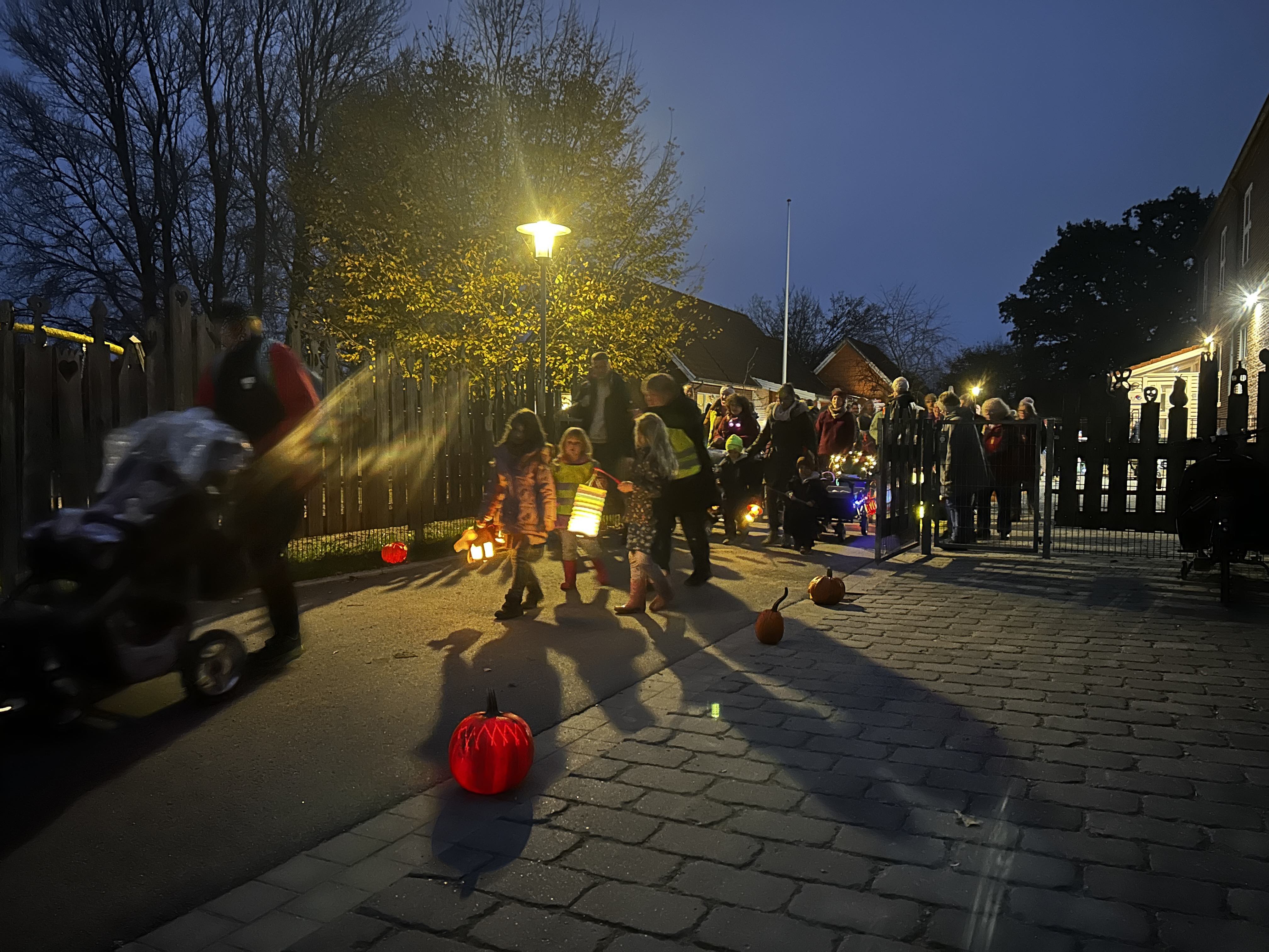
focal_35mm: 26
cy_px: 476
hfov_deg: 67.3
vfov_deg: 53.1
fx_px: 953
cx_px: 634
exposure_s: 1/14
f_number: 1.5
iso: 1250
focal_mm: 5.7
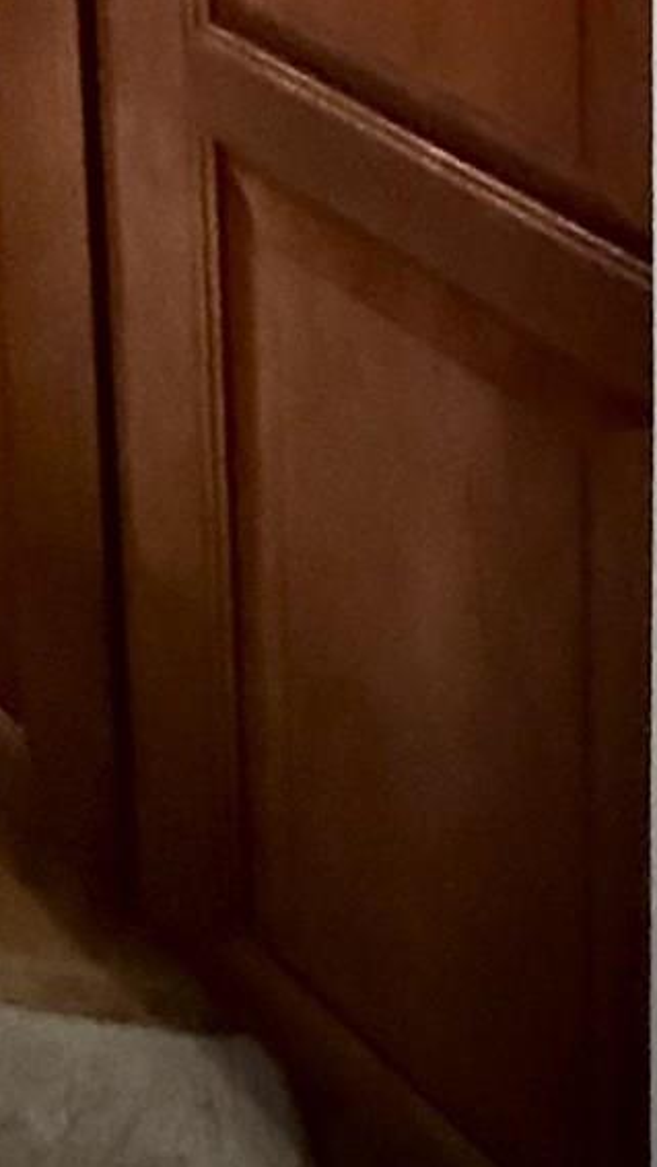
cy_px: -1066
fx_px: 1920
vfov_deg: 20.3
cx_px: -745
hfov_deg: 14.9
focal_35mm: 62
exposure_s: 1/30
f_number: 2.2
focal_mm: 2.22
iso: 1250
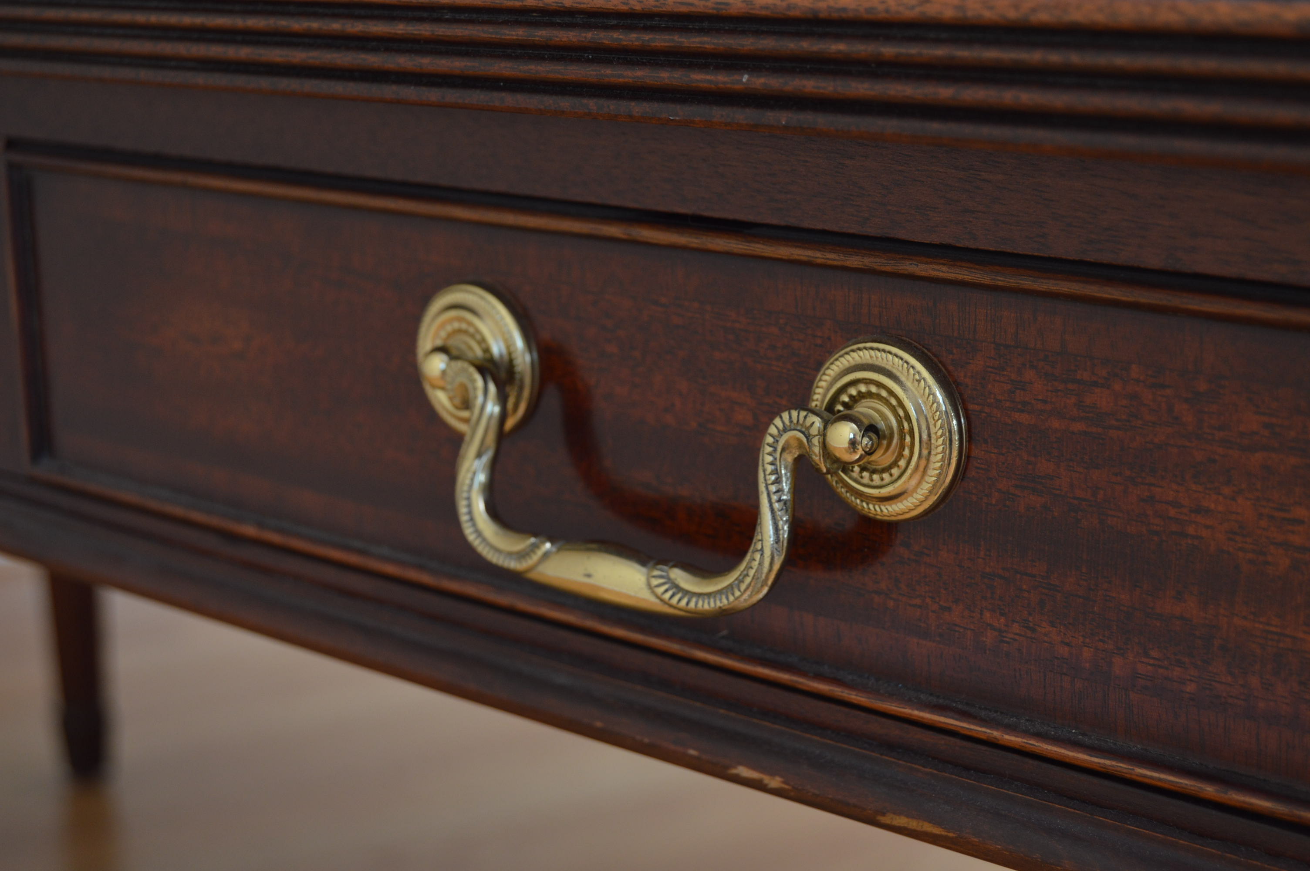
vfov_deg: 20.1
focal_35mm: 68
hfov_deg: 29.9
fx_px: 2454
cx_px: 655
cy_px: 436
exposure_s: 1/80
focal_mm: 45
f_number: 5.3
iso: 400
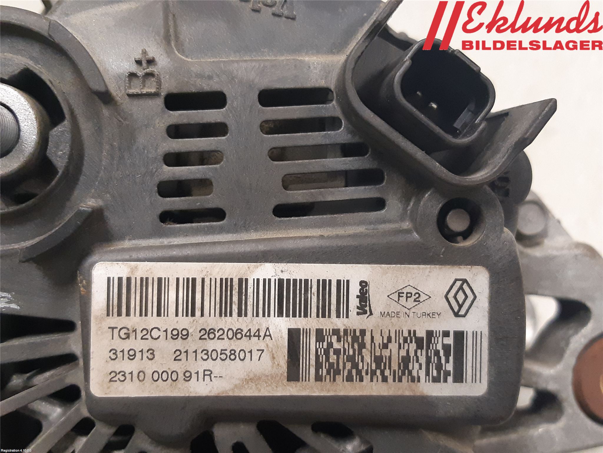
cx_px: 302
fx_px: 453
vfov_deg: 53.1
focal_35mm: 26
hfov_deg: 67.3
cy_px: 226
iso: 320
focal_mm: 3.93
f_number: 1.7
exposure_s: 1/50
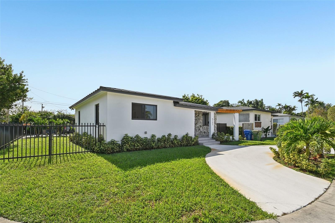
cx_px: 168
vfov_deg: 70.3
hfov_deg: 93.3
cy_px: 112
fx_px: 158
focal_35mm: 17
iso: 100
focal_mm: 17
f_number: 8
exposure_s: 1/250
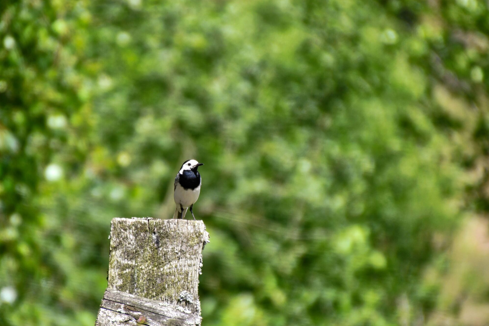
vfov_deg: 2.7
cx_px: 196
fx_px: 7036
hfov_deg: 4.0
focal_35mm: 518
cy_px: 178
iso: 450
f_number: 6.3
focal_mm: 270
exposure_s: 1/1000
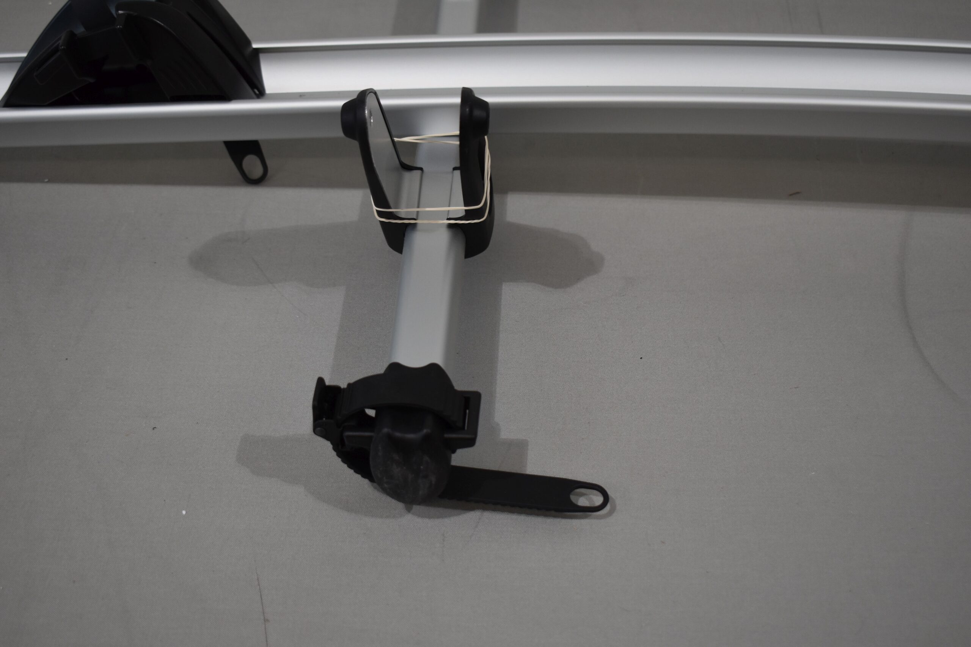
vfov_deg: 26.5
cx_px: 486
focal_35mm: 51
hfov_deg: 38.9
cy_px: 324
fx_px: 1376
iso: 560
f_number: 4.5
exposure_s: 1/250
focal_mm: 34
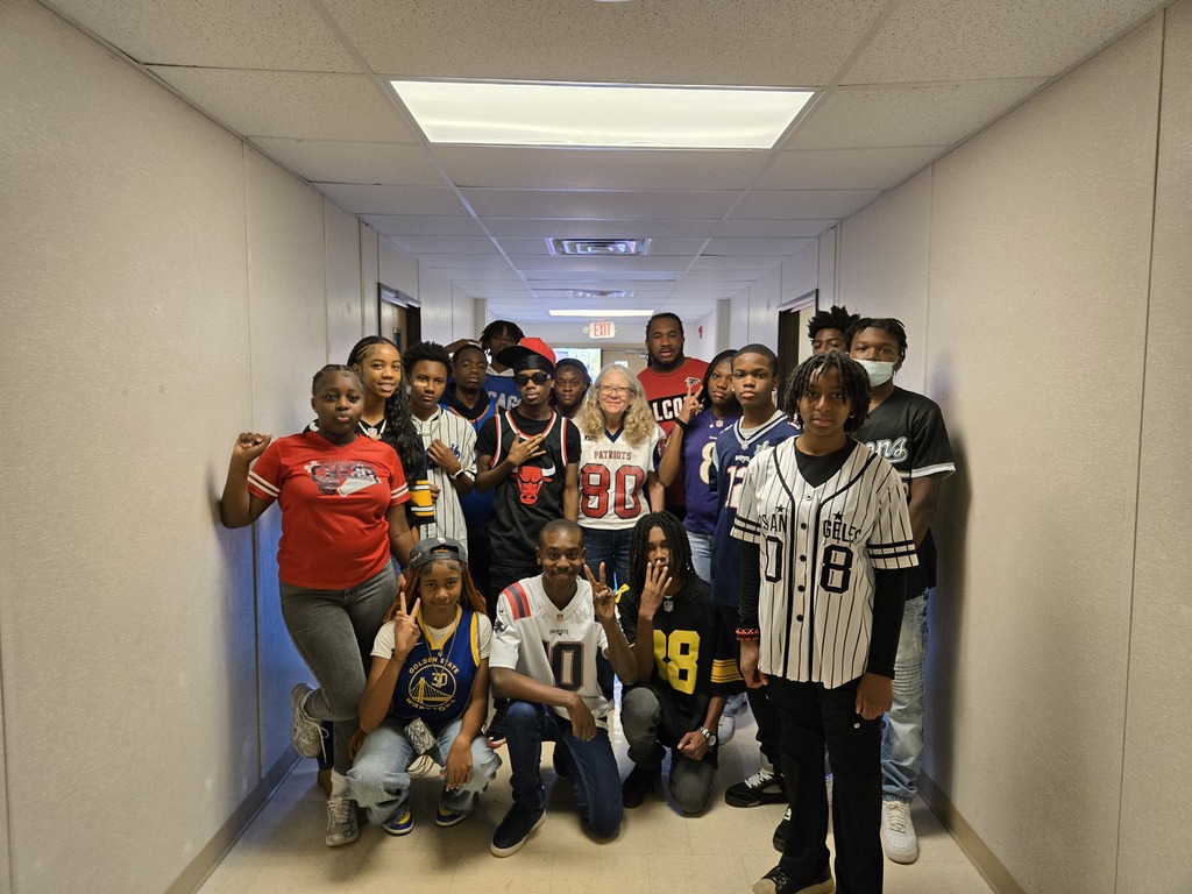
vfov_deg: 58.9
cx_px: 596
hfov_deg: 73.9
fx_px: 792
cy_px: 447
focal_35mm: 23
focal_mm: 5.4
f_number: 1.8
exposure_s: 1/120
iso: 160
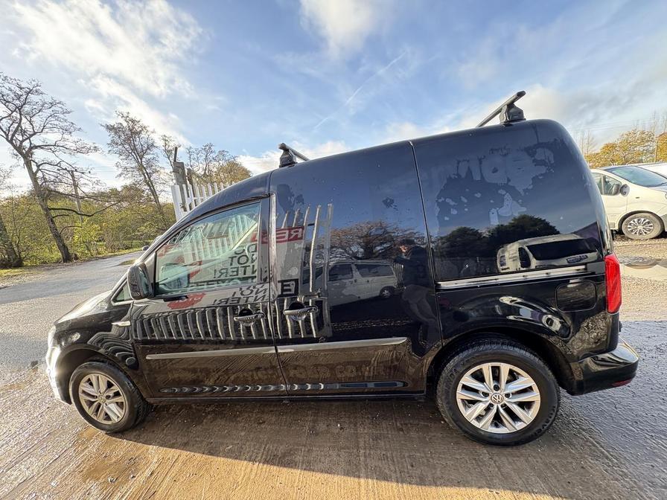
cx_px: 334
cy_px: 250
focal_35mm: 14
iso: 80
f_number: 2.2
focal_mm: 2.22
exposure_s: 1/136
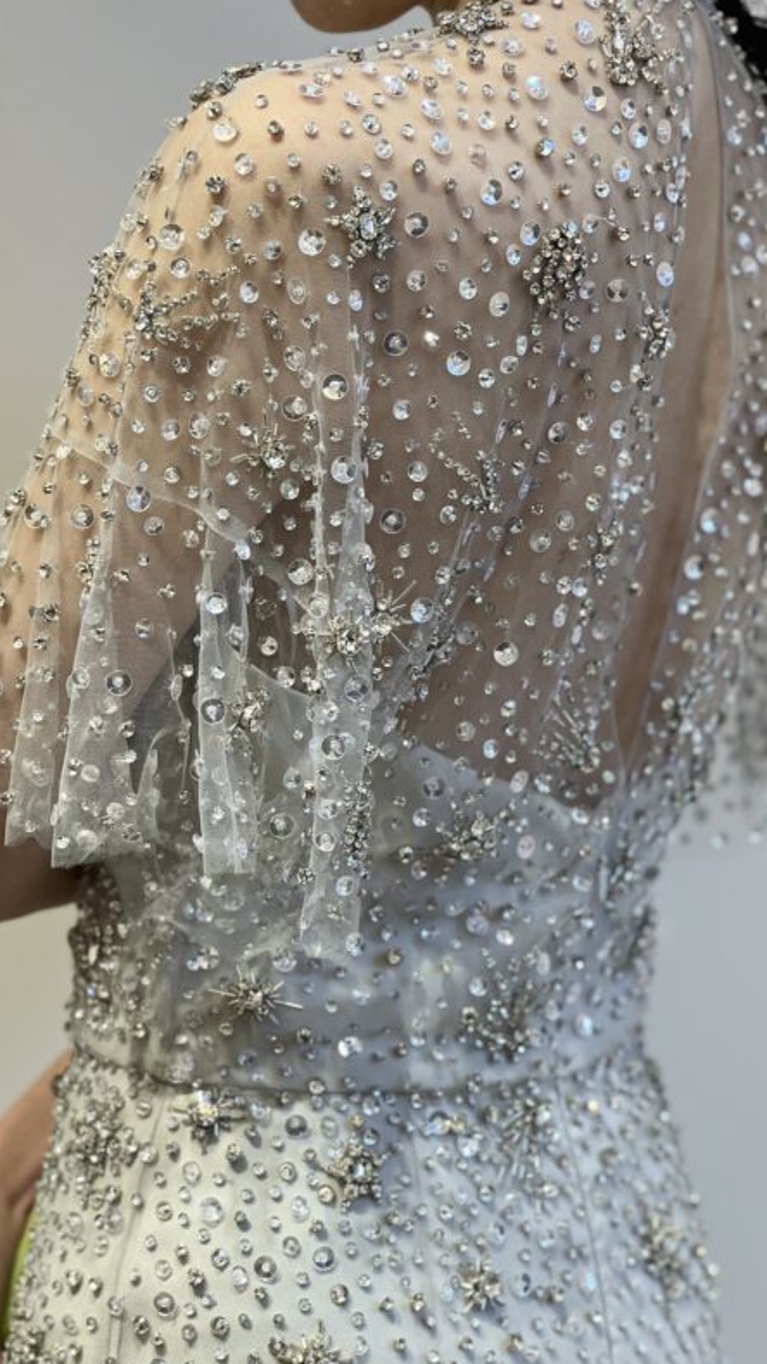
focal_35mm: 85
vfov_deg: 25.0
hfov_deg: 14.2
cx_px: 392
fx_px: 3075
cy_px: 680
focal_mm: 9
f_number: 2.8
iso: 125
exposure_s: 1/98
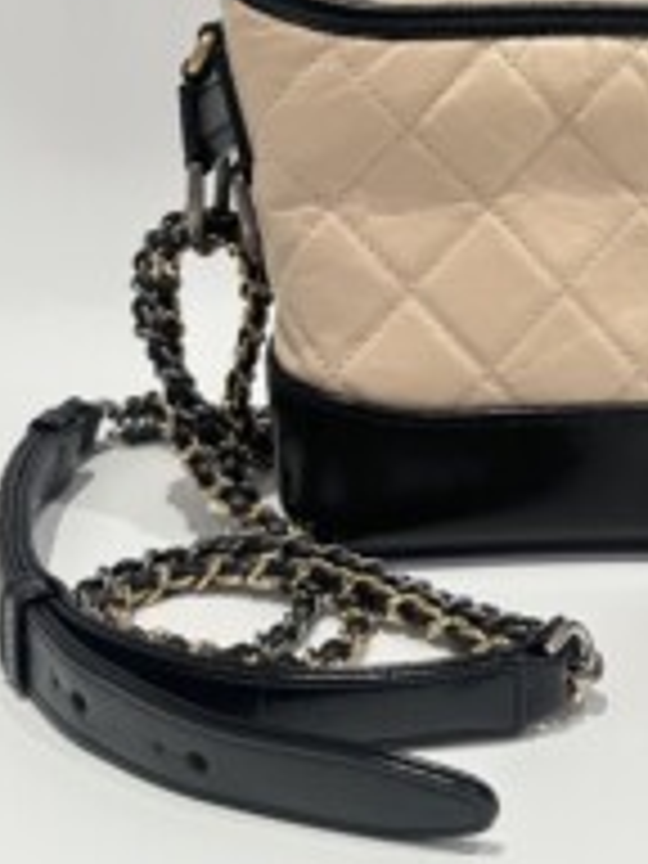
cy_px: 126
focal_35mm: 55
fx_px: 1373
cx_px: 657
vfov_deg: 33.5
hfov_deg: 25.2
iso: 200
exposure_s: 1/100
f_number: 1.78
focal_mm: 6.86
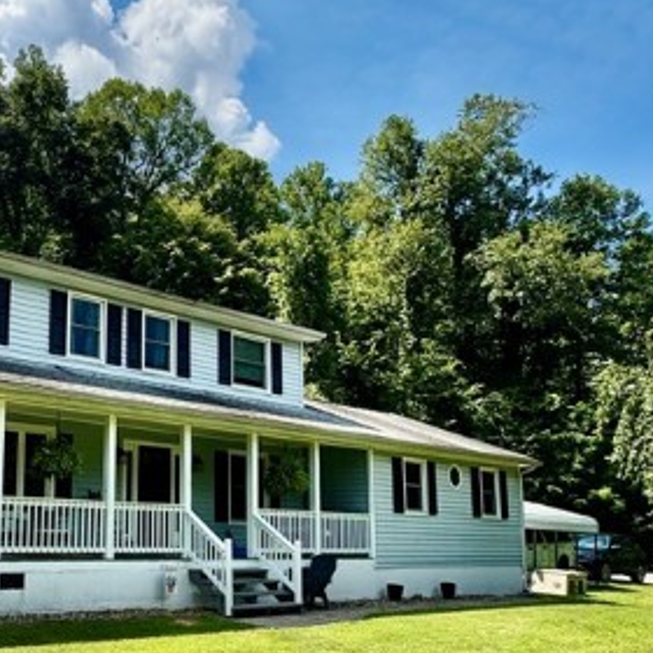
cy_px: 429
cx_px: 54
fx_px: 726
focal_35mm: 34
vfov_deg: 47.7
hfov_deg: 43.8
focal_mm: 2.22
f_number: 2.2
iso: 40
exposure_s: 1/1198
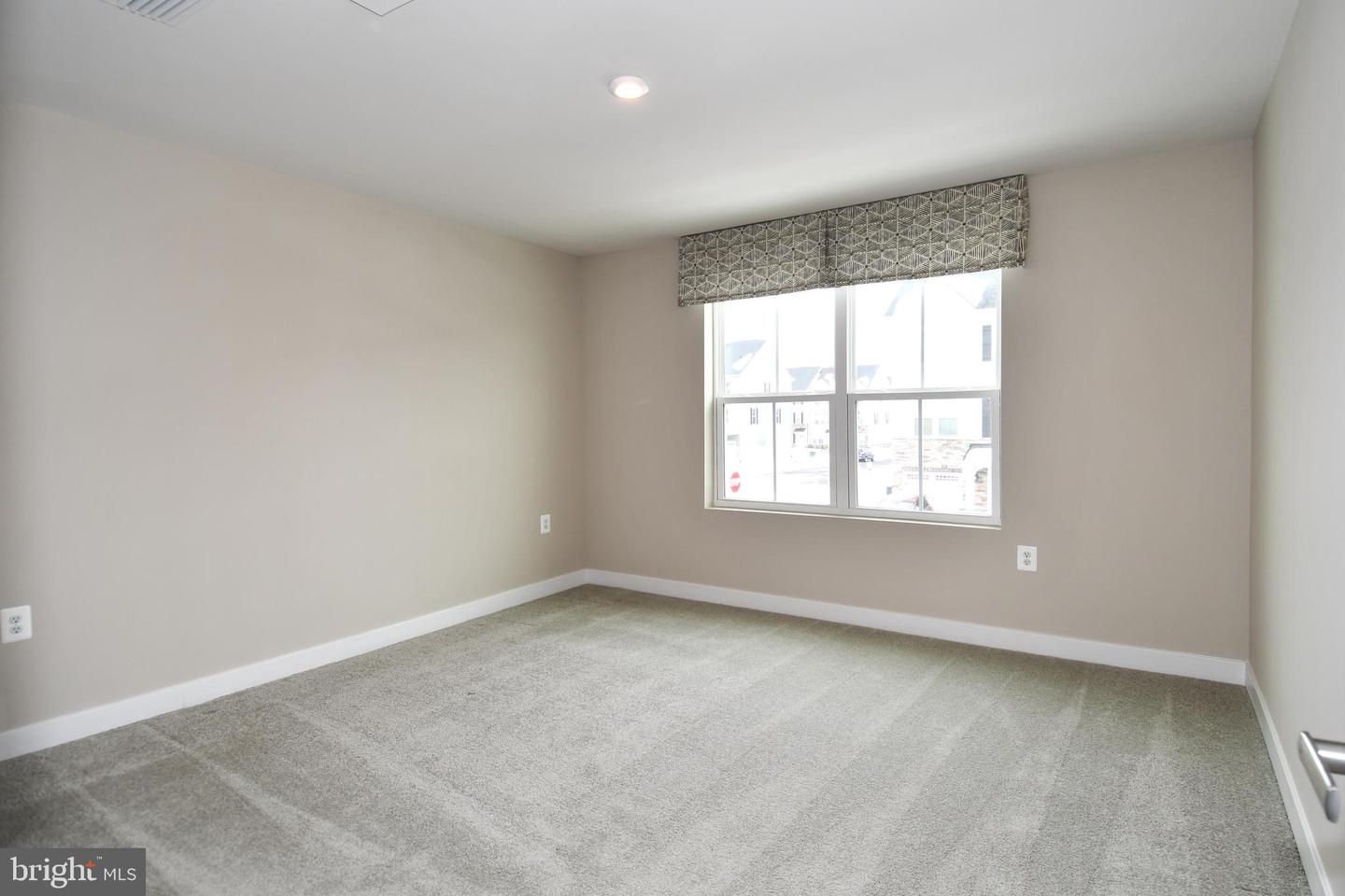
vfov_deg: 67.4
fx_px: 672
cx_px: 672
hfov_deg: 90.0
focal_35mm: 18
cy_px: 448
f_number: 5
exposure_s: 1/100
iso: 200
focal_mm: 12
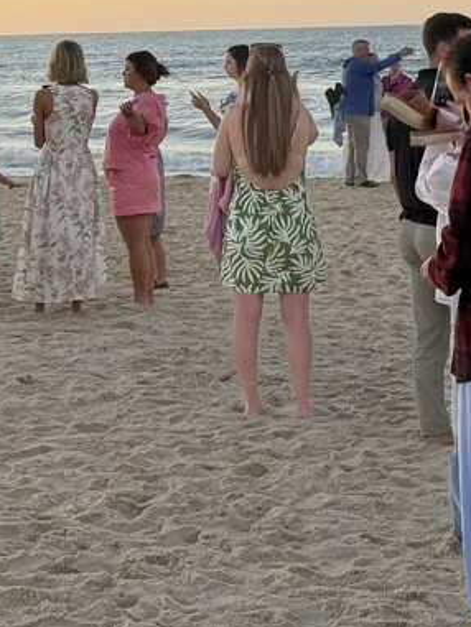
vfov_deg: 15.0
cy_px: 5
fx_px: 2339
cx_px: 143
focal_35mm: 129
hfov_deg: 11.5
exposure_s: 1/2415
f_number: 1.78
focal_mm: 6.76
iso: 64
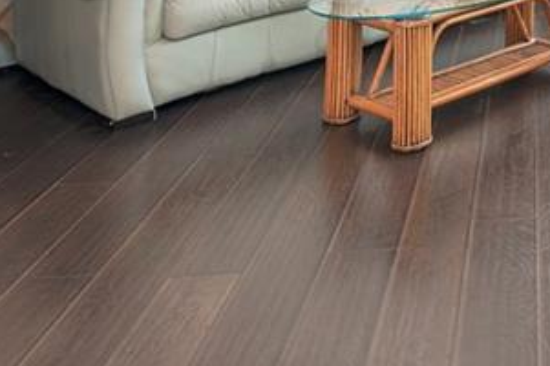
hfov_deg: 33.0
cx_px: 636
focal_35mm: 51
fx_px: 778
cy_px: -241
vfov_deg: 20.7
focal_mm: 15
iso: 100
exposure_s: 1.6
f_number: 8
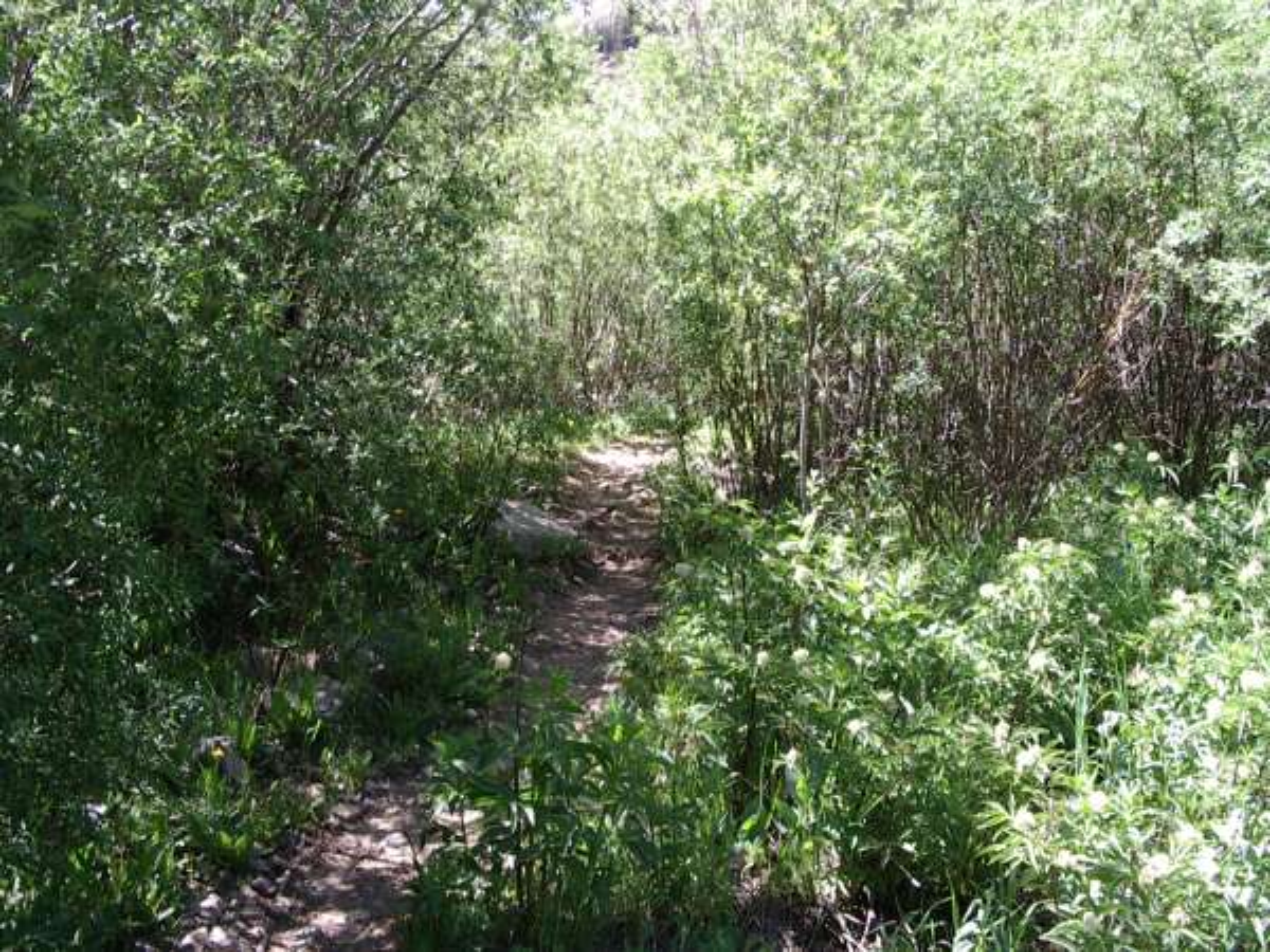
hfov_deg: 49.0
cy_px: 476
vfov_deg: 37.7
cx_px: 635
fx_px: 1394
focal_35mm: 38
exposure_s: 1/60
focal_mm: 5.8
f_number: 4.8
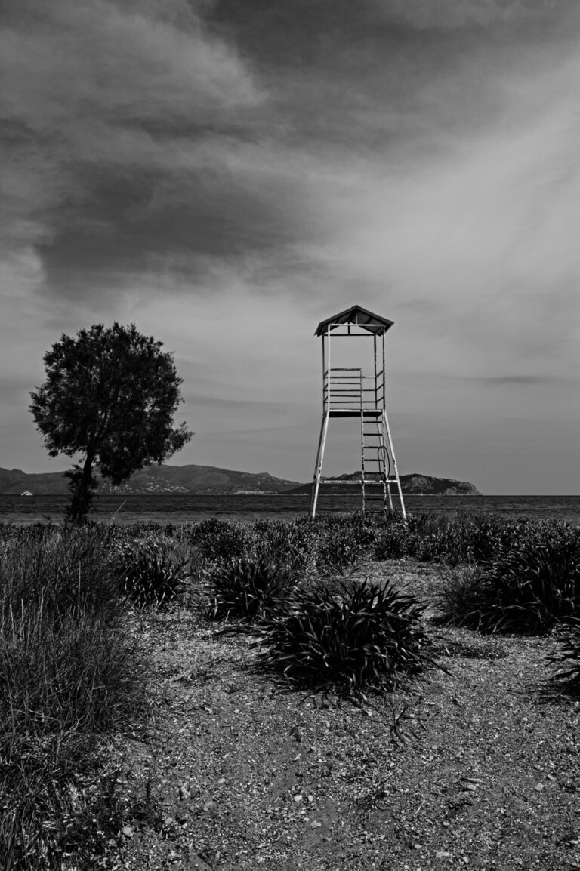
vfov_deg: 54.5
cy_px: 436
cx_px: 290
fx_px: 847
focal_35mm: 35
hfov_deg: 37.8
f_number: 22
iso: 200
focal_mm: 35
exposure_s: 1/160
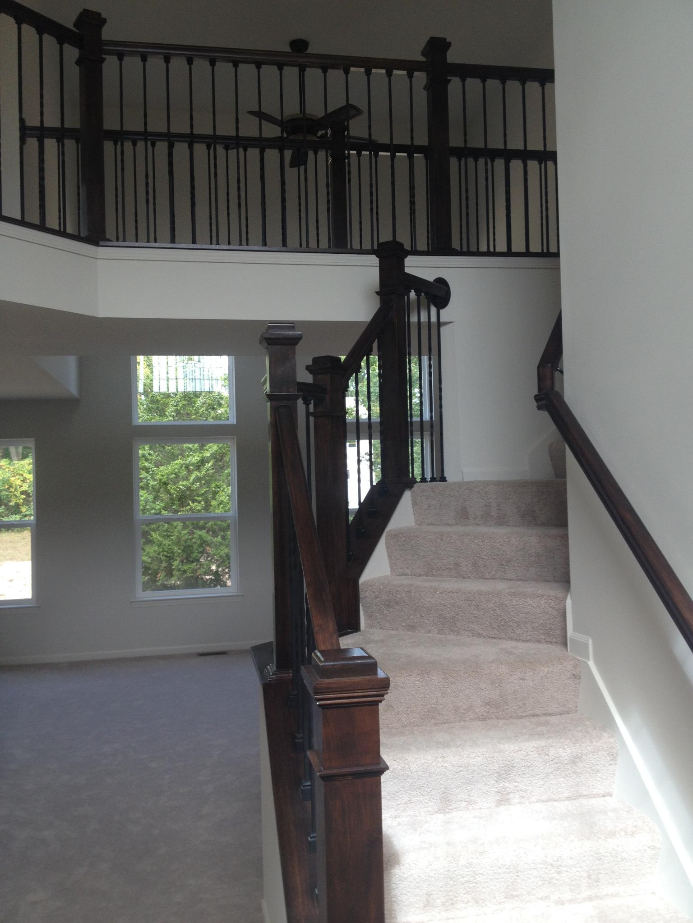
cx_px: 346
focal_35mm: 35
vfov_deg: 52.6
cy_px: 462
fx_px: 934
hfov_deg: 40.7
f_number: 2.4
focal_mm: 4.28
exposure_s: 1/120
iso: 50
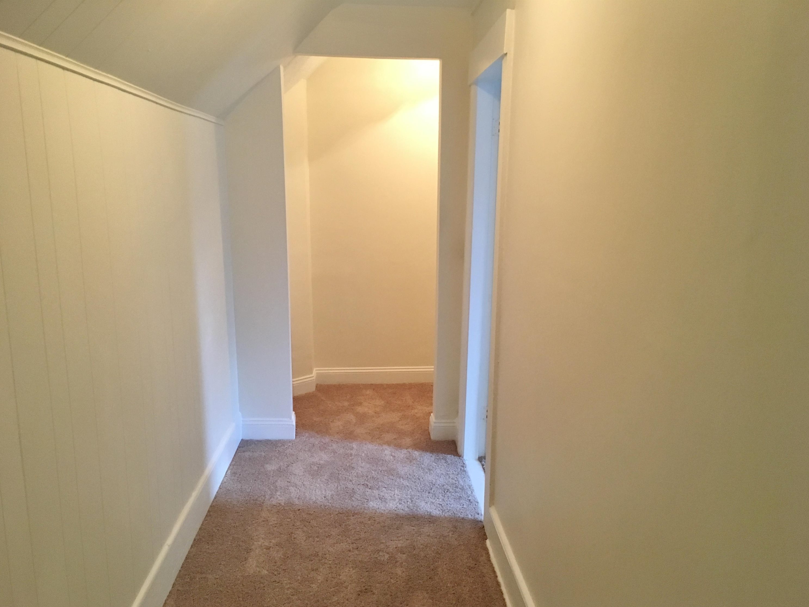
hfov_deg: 60.0
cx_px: 409
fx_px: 701
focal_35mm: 30
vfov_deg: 46.8
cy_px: 313
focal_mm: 4.15
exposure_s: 1/20
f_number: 2.2
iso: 200
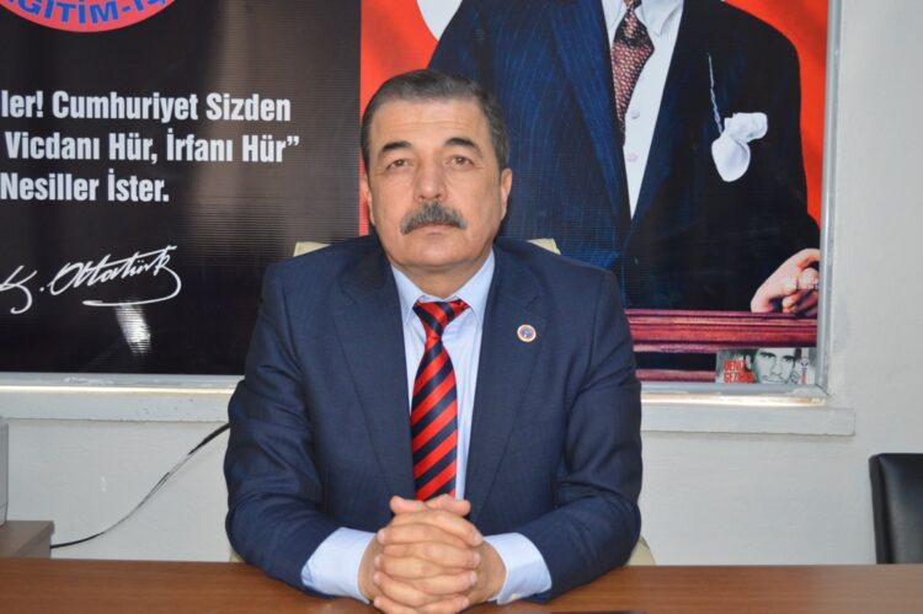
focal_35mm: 44
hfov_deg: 45.0
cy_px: 307
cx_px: 462
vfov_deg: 30.8
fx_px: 1115
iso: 1000
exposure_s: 1/60
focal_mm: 29
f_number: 4.5
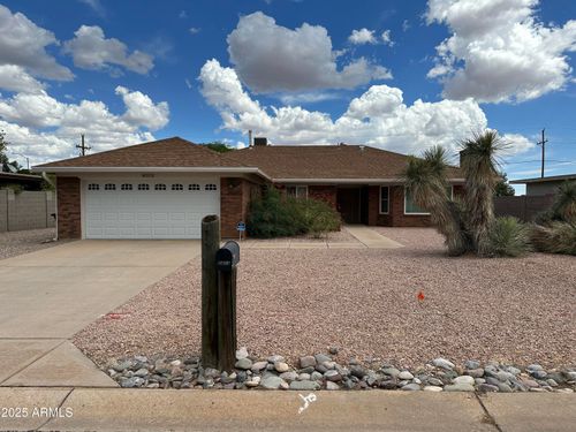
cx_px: 288
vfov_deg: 56.8
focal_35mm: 24
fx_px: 399
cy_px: 216
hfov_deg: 71.6
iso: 80
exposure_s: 1/5000
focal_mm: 6.86
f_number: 1.78
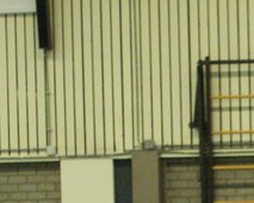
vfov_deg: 5.4
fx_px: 2085
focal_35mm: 278
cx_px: 461
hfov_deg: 6.8
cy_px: 446
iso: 1600
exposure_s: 1/125
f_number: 2.8
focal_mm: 35
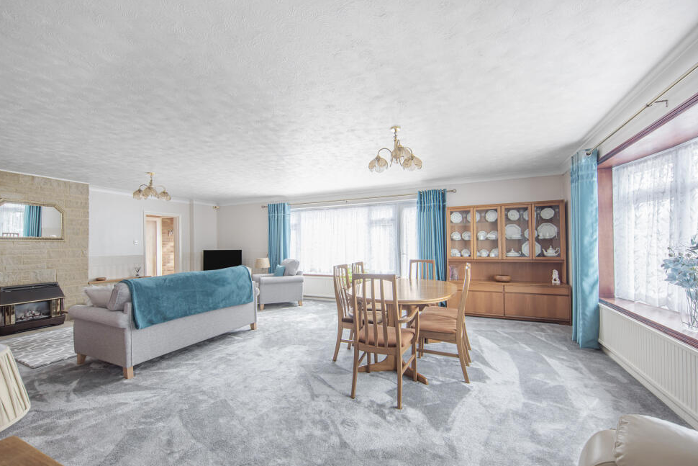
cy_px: 245
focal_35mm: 19
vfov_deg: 64.5
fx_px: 368
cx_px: 340
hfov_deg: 86.9
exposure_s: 1/5
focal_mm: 18
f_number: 8
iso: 64
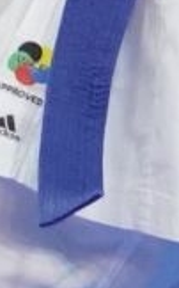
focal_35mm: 1802
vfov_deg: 1.2
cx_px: -280
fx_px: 14090
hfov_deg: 0.7
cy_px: -236
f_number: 2.8
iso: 4000
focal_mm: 106
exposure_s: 1/1000
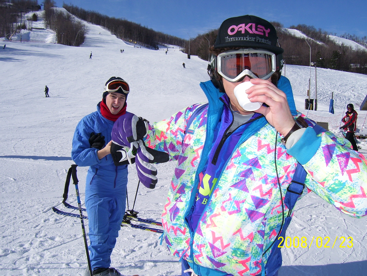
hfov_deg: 54.0
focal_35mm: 34
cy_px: 138
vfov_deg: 41.8
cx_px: 184
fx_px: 360
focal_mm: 5.6
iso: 80
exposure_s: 1/1500
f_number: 4.8
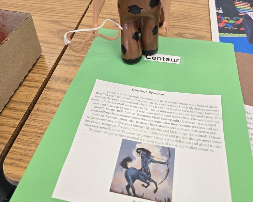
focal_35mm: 31
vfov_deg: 46.5
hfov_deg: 57.2
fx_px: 232
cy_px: 72
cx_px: 123
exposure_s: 1/120
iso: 200
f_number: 1.7
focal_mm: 6.3
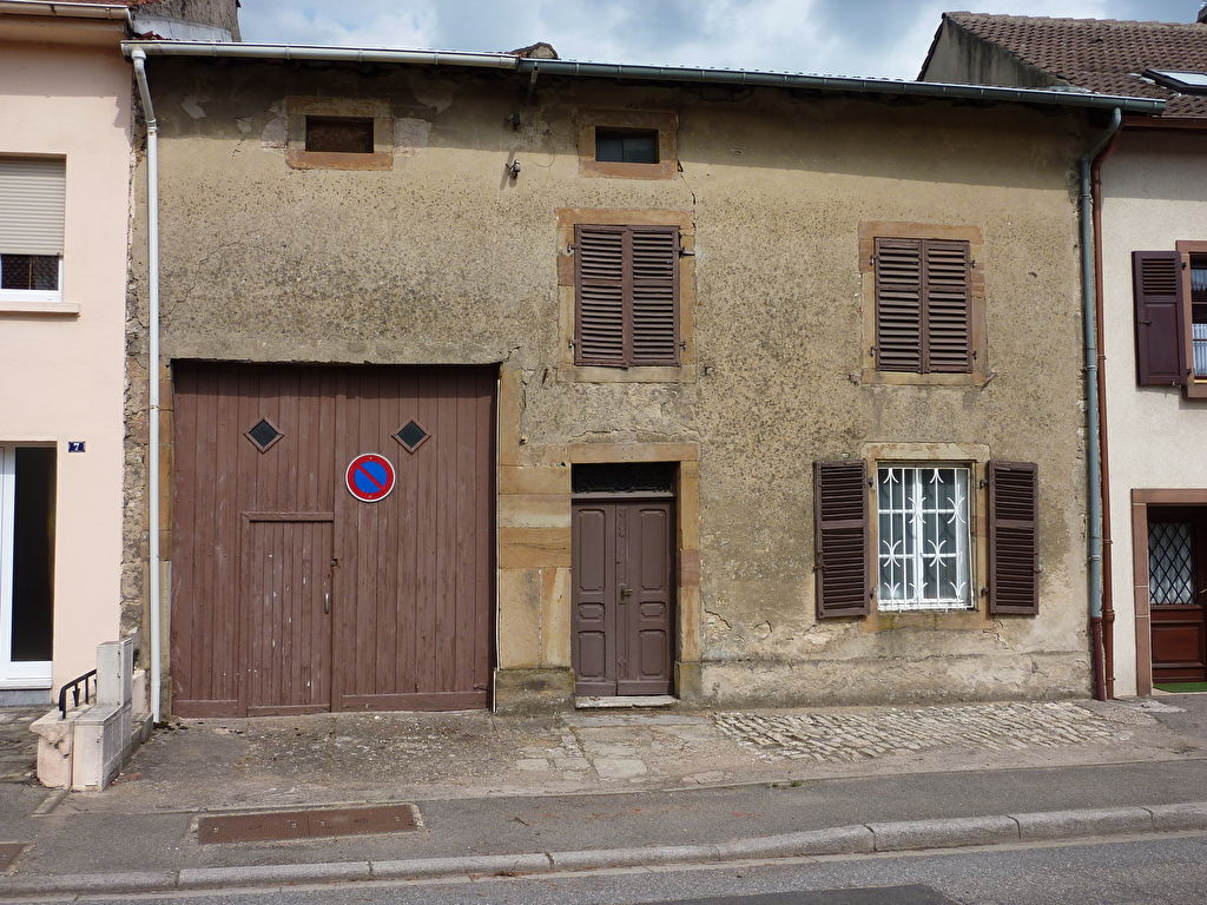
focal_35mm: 35
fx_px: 1220
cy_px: 452
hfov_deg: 52.6
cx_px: 604
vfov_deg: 40.7
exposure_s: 1/500
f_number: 4.5
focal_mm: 5.7
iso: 80
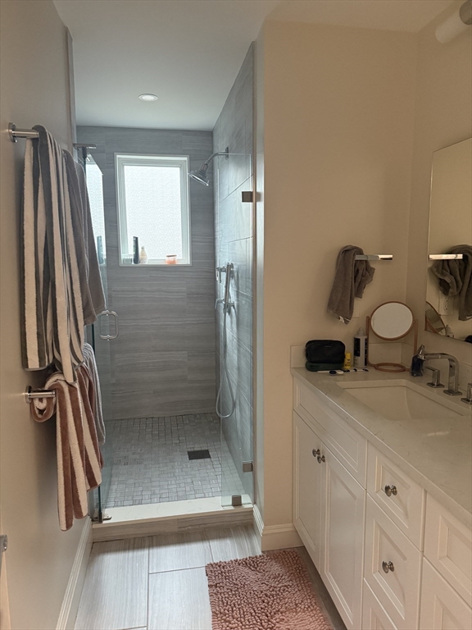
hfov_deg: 56.8
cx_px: 236
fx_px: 436
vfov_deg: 71.6
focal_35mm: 24
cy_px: 315
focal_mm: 6.76
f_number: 1.78
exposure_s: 1/60
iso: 500
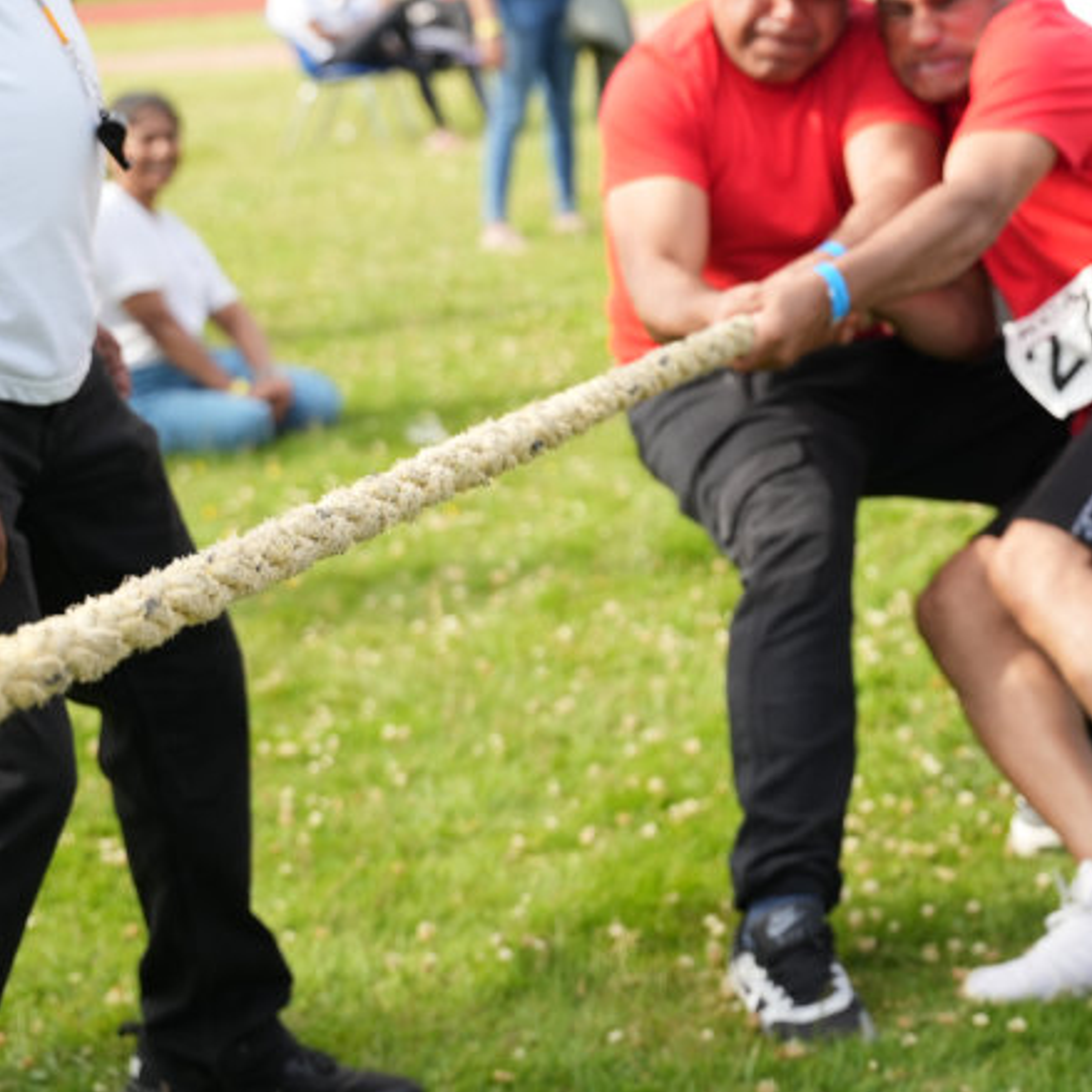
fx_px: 3255
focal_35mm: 91
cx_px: 771
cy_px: 347
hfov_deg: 19.0
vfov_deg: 19.0
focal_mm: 46.1
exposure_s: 1/1250
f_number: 2.8
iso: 250
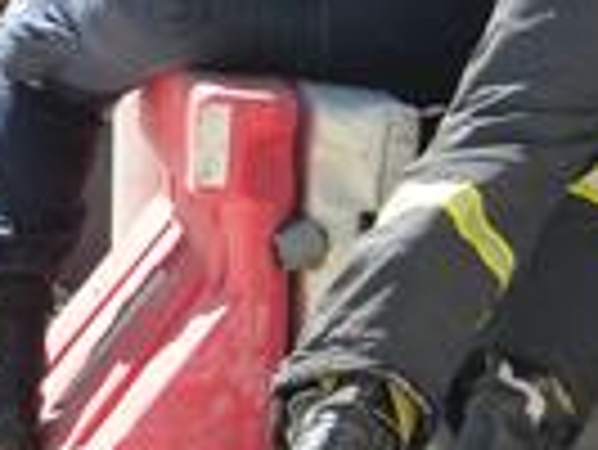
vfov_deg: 3.3
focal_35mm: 446
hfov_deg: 4.4
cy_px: -162
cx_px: 1232
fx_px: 7712
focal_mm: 16.8
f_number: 5
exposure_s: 1/250
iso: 160
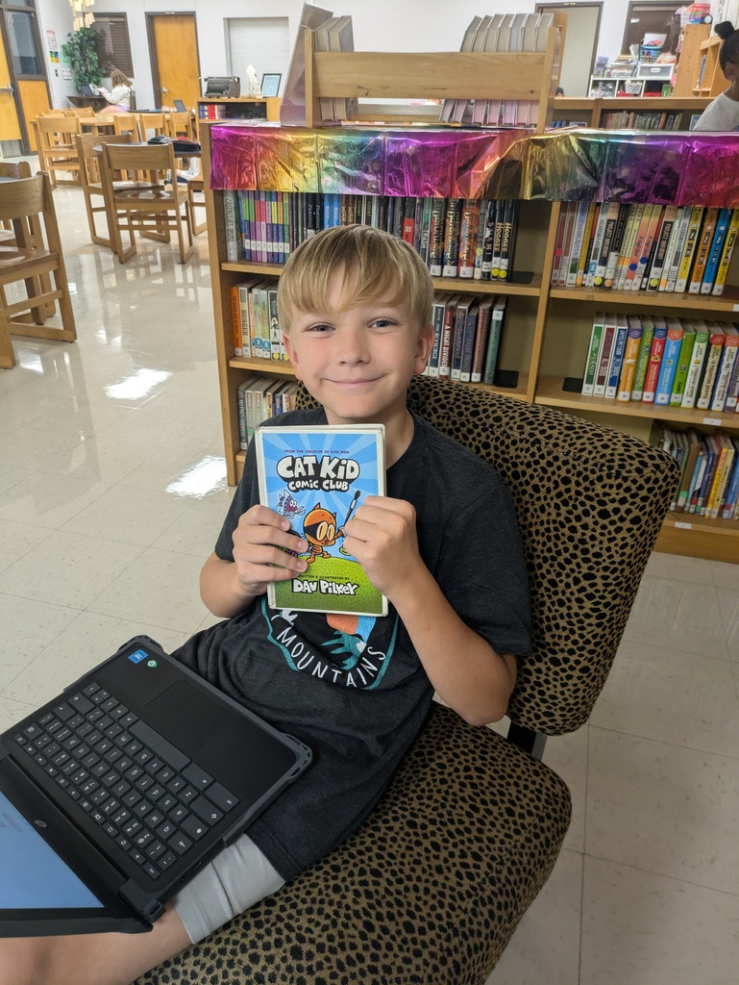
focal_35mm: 25
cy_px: 492
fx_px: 711
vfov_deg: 69.4
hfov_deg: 54.9
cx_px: 370
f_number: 1.89
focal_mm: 5.43
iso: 185
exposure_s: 1/60
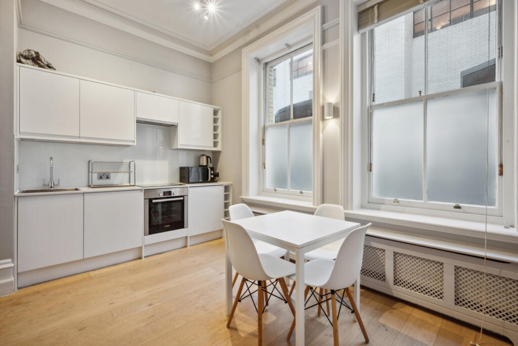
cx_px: 259
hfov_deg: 96.7
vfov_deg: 73.8
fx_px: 230
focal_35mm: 16
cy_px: 173
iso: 500
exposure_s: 1/8
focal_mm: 16
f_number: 11
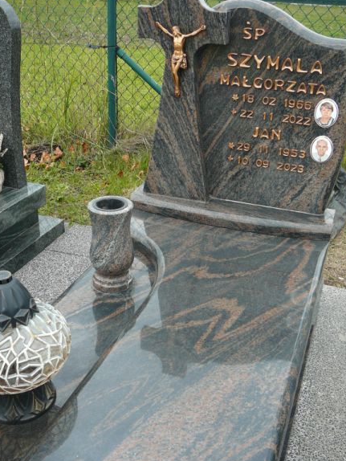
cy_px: 239
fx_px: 519
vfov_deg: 47.8
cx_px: 187
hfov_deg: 36.8
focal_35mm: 39
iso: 80
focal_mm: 5.2
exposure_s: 1/80
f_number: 2.8
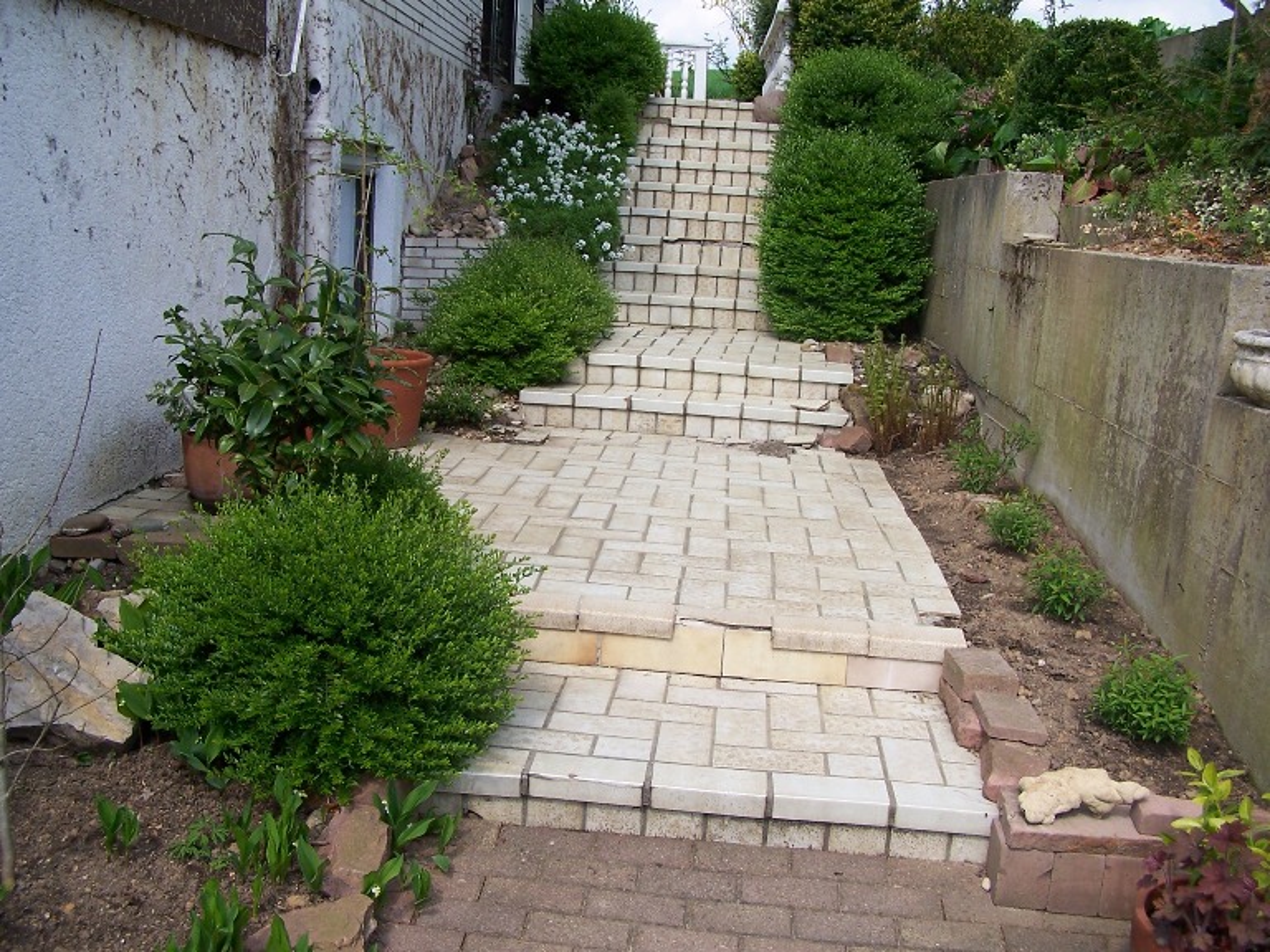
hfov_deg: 49.0
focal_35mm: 38
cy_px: 476
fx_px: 1394
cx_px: 635
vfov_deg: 37.7
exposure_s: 1/350
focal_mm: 6.3
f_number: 4
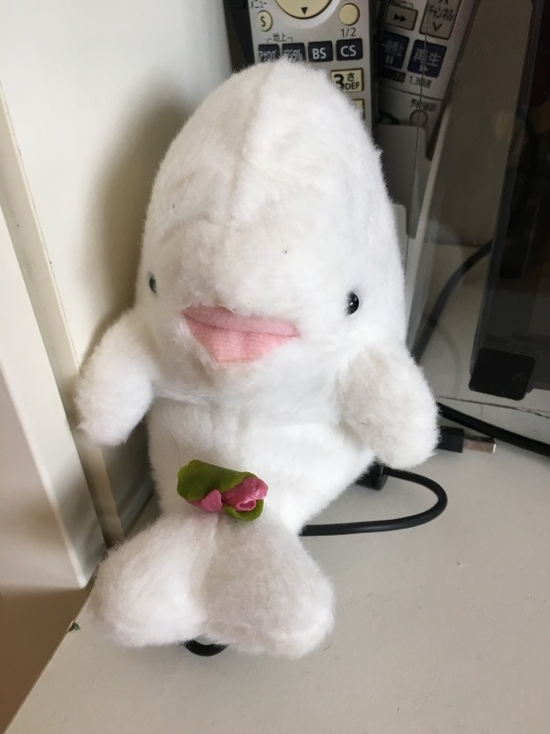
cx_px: 275
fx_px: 614
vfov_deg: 61.7
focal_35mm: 29
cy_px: 367
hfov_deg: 48.2
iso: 32
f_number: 2.2
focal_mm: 4.15
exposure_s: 1/30
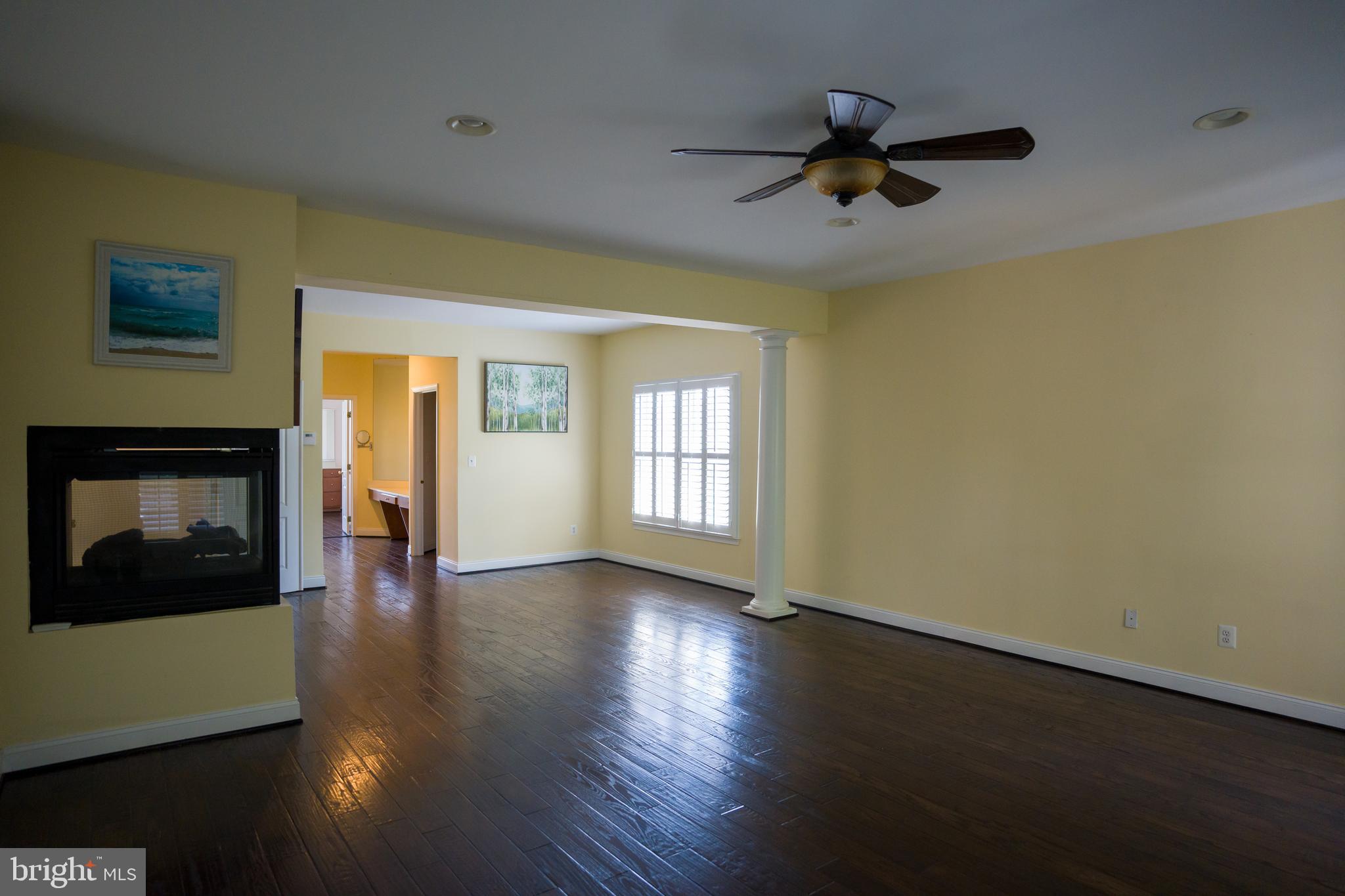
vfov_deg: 61.9
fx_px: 747
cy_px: 448
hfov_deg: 84.0
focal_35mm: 20
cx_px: 672
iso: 2000
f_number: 2.8
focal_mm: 20
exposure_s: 1/200
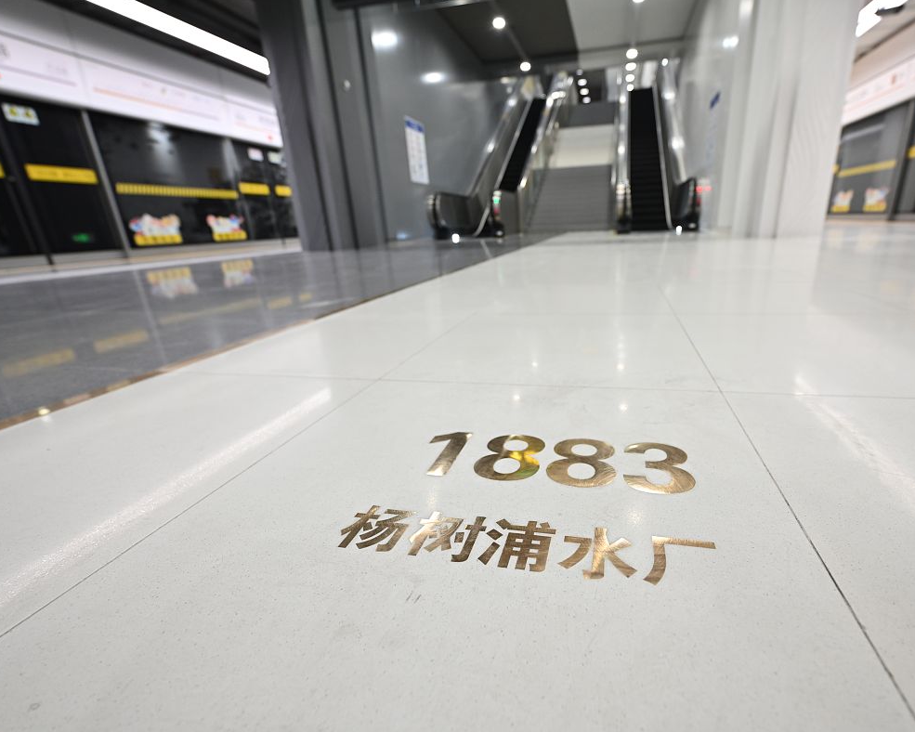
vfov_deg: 80.4
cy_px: 369
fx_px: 433
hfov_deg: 92.6
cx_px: 516
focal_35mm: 16
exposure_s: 1/80
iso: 640
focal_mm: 14
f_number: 2.8
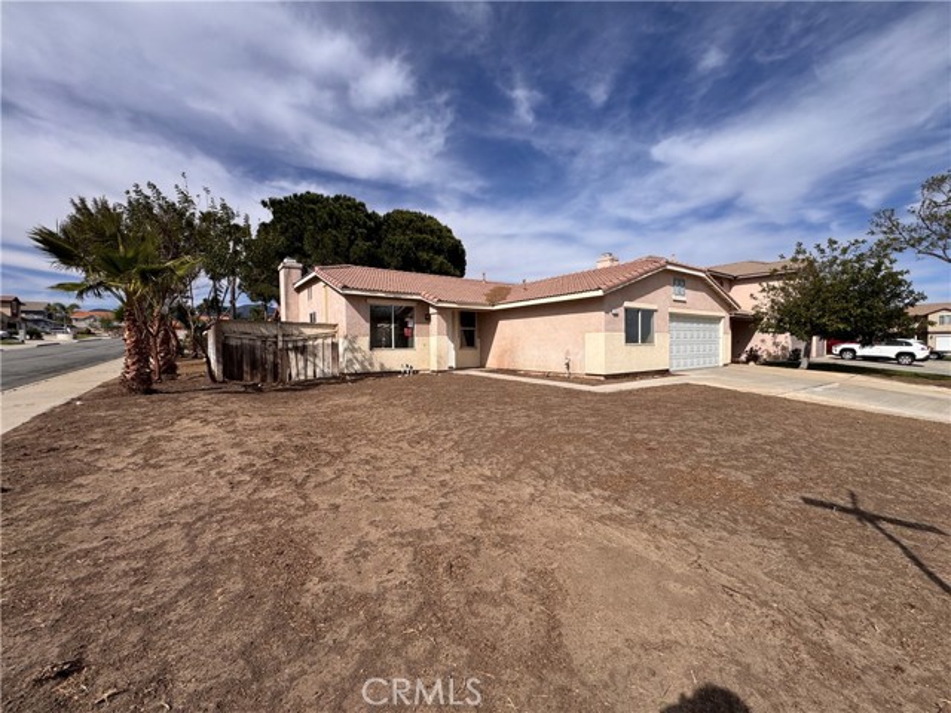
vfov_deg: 85.7
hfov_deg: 102.1
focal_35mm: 14
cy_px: 356
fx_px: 385
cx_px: 476
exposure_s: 1/3717
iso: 50
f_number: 2.2
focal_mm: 2.22
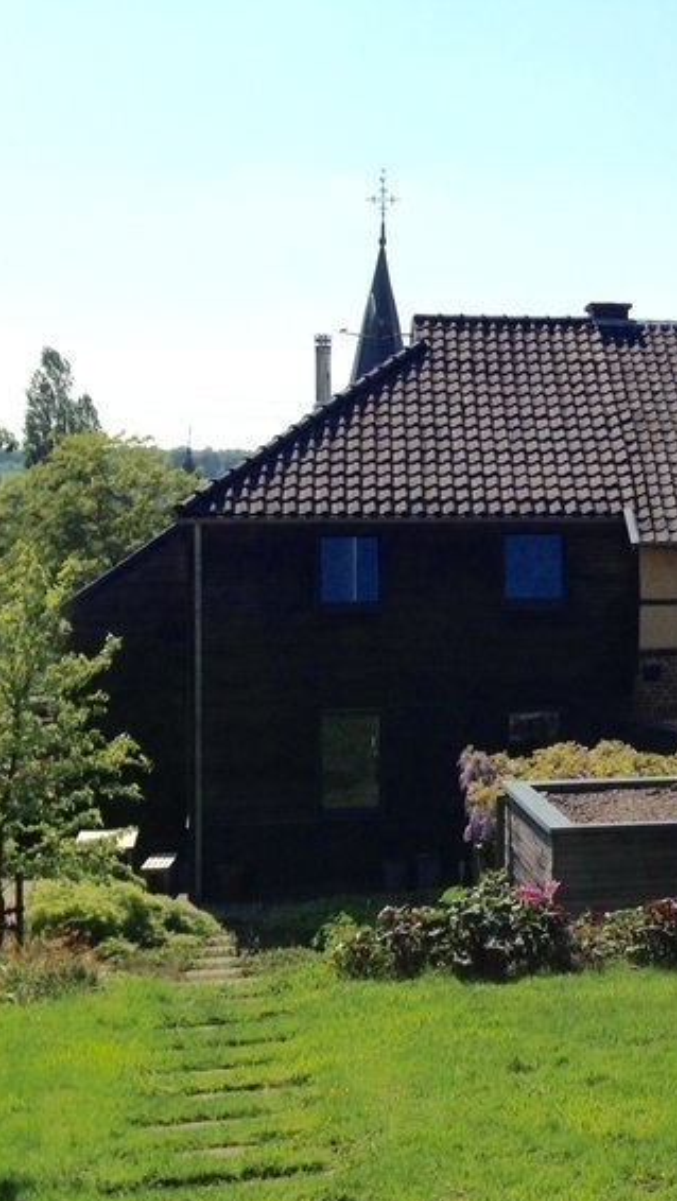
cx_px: 773
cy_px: 554
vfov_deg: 32.3
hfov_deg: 17.8
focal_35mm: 65
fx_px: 2071
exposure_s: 1/2710
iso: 50
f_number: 2.4
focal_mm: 4.12
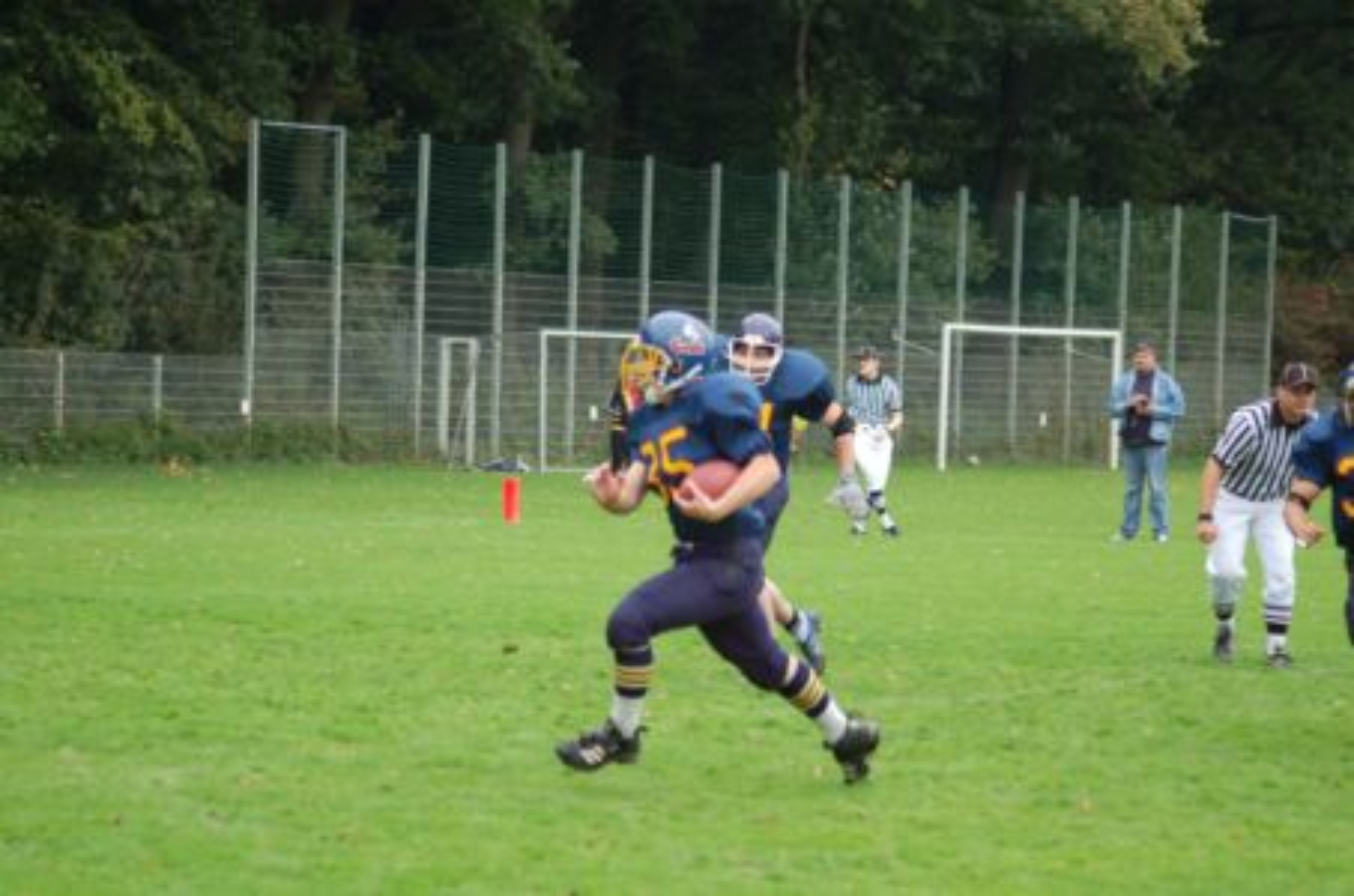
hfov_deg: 12.5
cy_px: 448
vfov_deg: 8.3
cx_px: 677
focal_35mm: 165
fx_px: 6193
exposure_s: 1/500
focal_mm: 110
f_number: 4.2
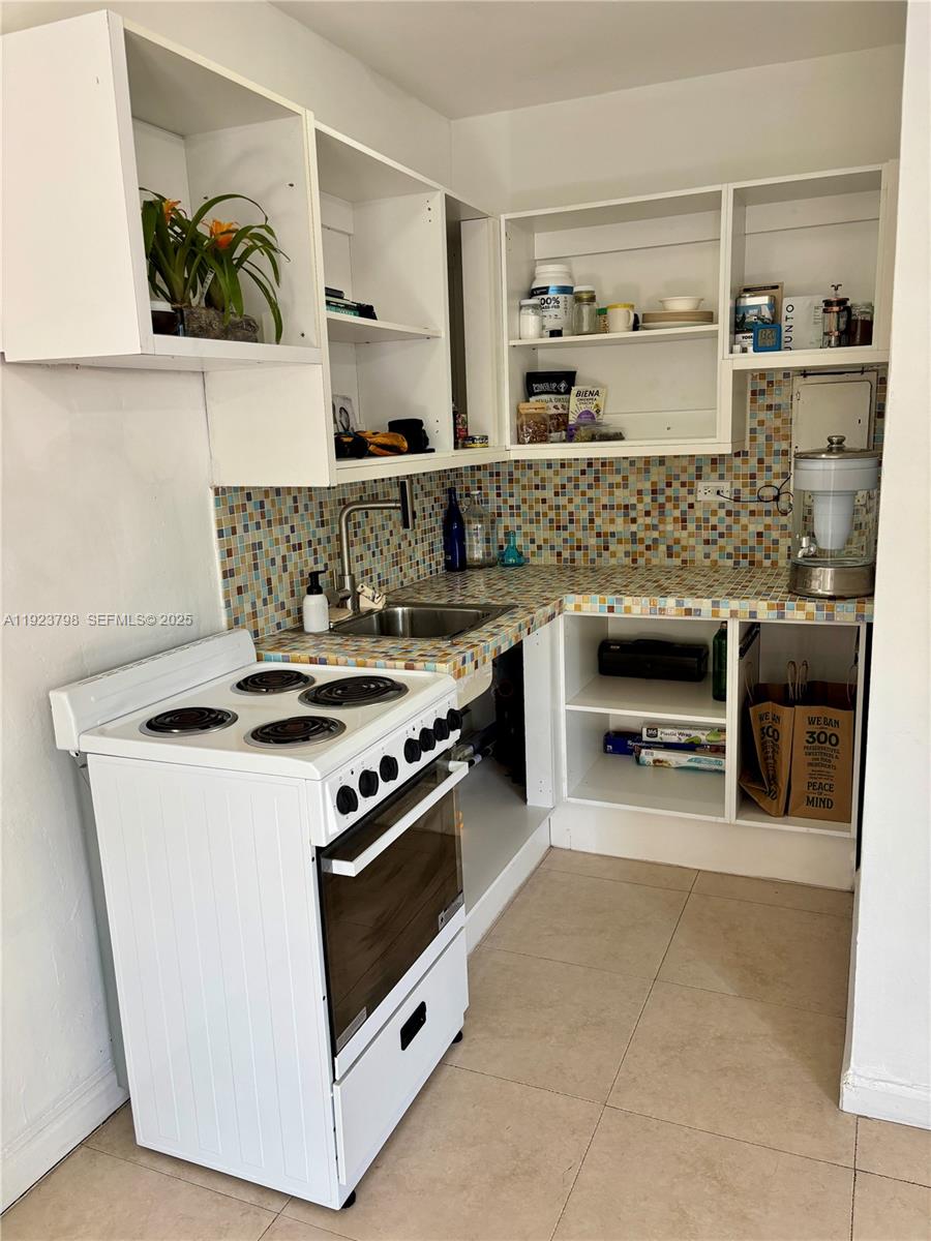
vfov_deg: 67.3
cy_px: 620
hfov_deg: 53.1
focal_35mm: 26
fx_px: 932
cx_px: 466
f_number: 1.6
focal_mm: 5.96
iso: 100
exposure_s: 1/60
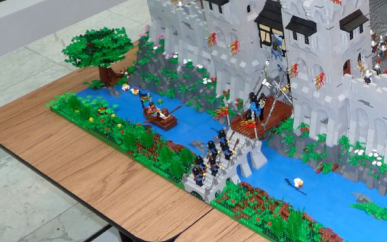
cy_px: 33
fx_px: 665
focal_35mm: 63
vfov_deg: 20.3
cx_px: 398
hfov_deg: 30.0
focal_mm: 4.7
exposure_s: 1/30
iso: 125
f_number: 3.3
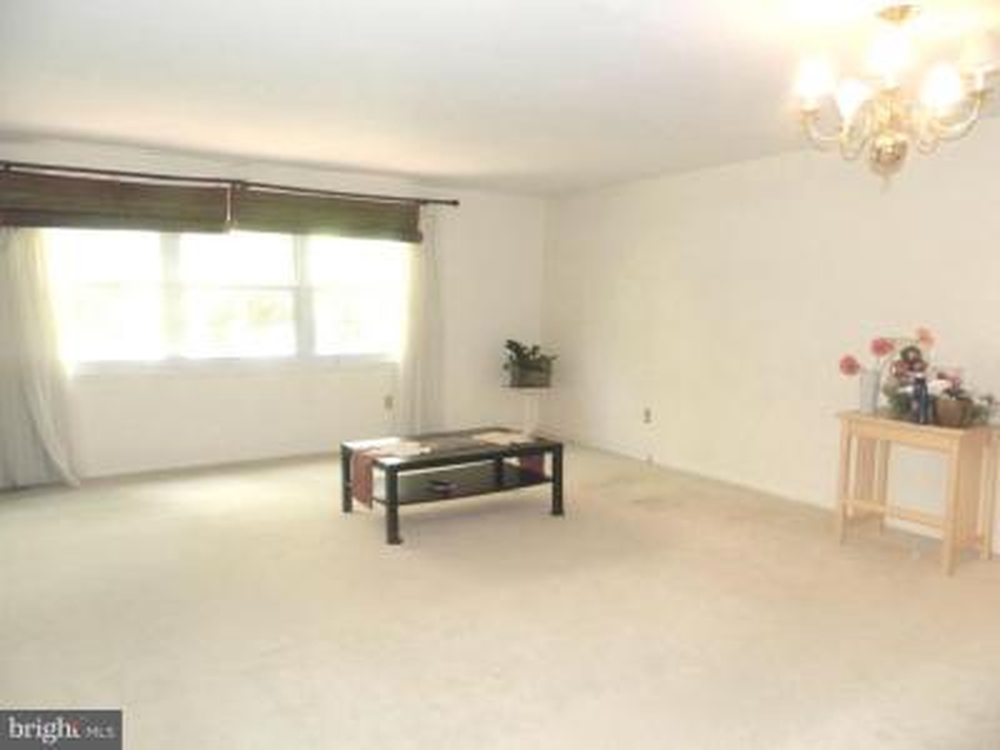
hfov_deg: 69.4
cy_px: 375
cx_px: 500
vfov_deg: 54.9
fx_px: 722
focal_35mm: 25
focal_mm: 4.5
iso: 180
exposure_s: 1/30
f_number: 3.1
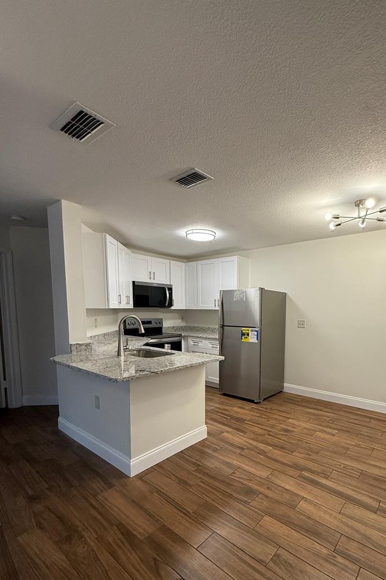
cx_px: 249
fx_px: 273
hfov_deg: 68.9
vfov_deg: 92.5
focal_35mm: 17
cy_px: 337
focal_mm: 2.22
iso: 200
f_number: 2.2
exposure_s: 1/120
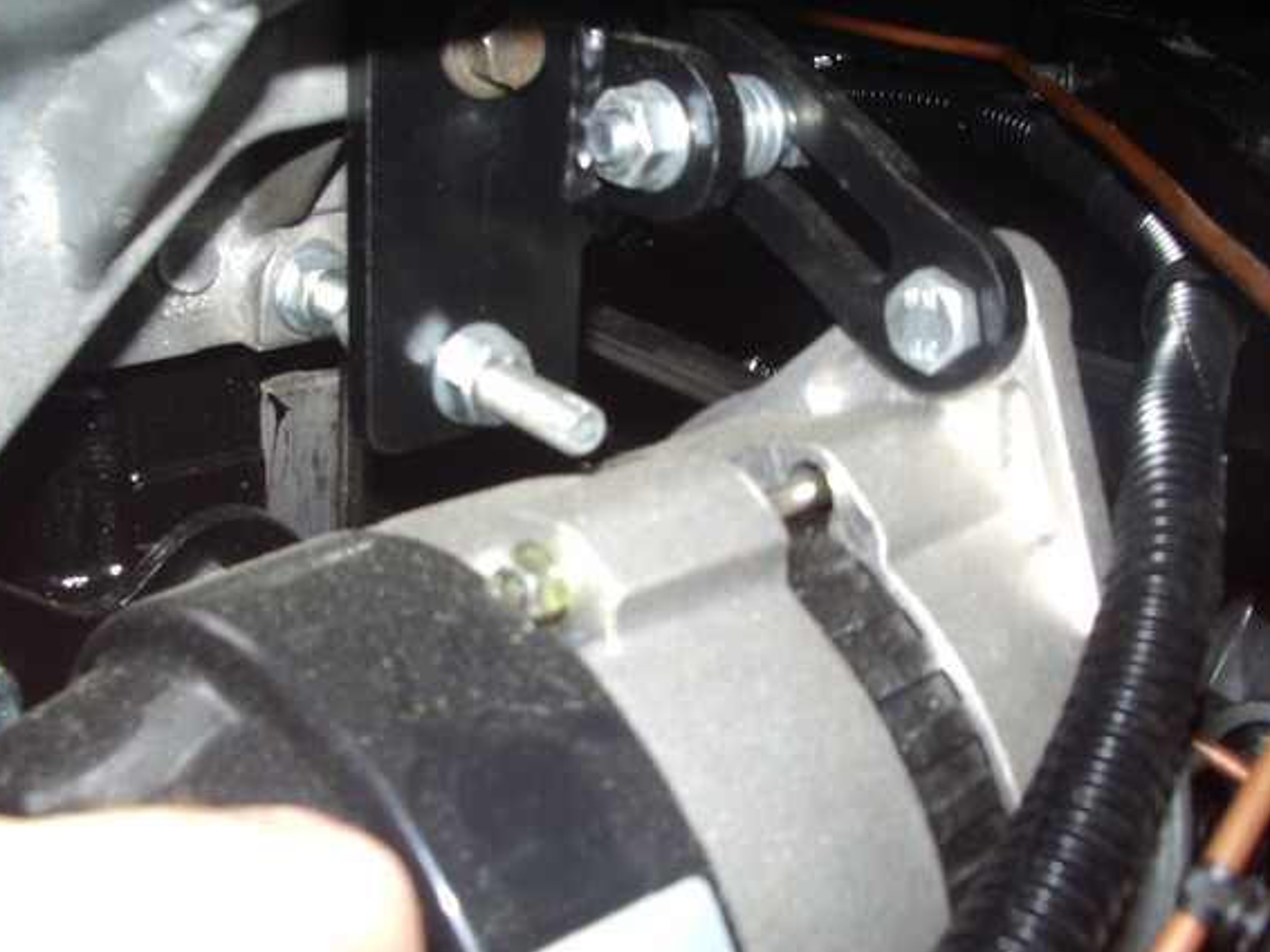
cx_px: 581
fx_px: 1577
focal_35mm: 43
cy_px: 431
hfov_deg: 43.8
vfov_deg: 33.5
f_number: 4.3
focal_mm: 5.8
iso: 100
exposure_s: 1/40
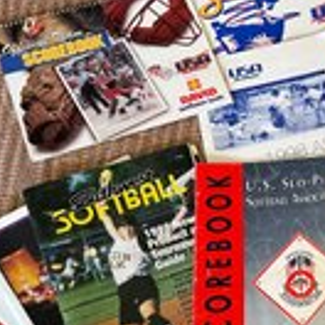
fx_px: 584
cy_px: 223
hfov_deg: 27.6
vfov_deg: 30.8
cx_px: 383
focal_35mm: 55
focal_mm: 6.86
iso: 250
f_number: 1.78
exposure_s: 1/60
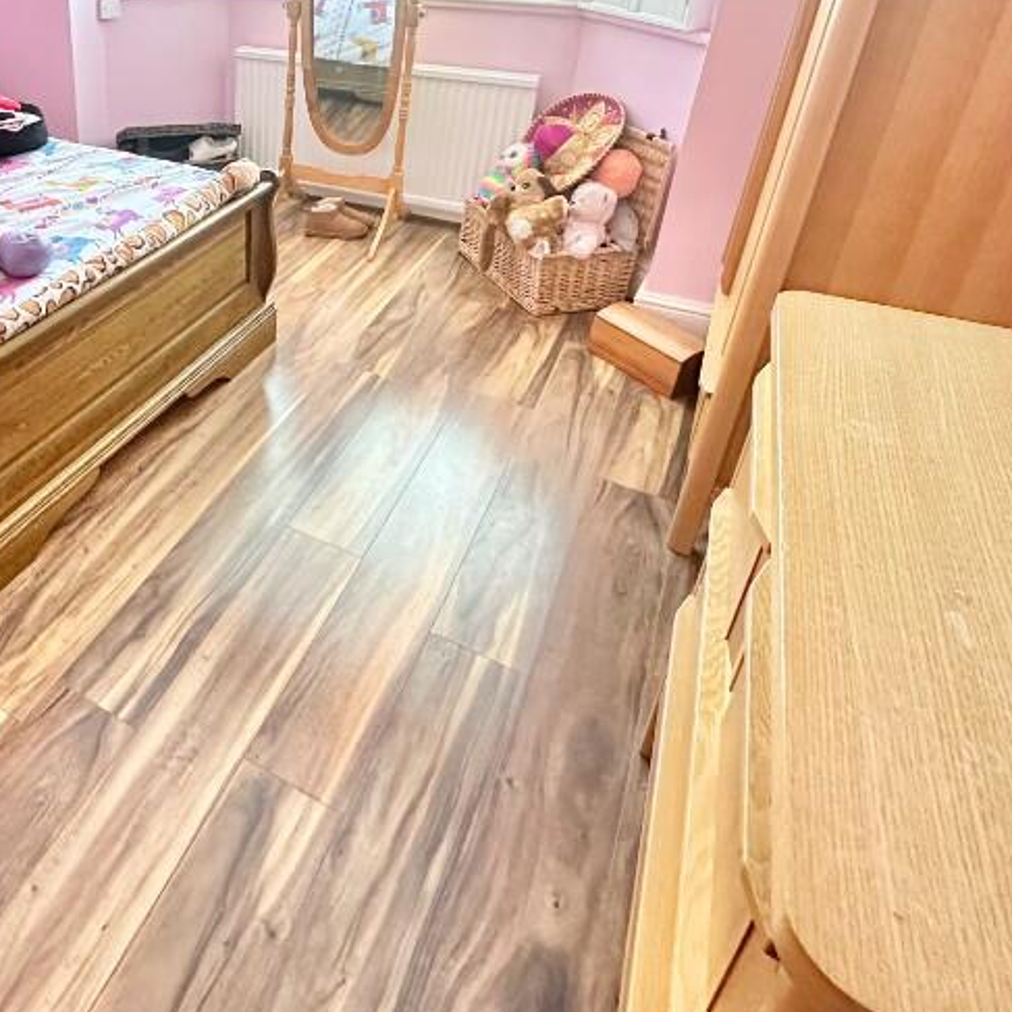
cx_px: 145
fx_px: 860
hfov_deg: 54.8
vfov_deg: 58.4
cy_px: 276
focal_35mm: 26
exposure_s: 1/60
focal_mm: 2.22
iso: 1000
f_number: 2.2
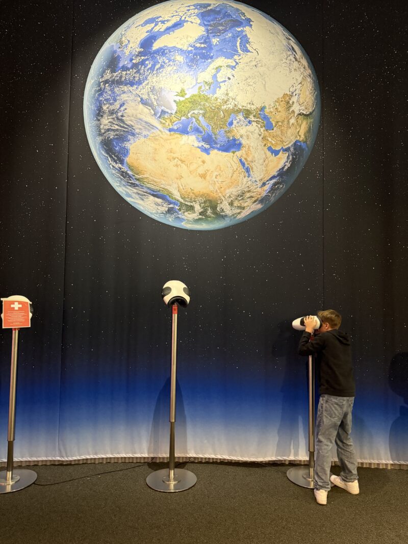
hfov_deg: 56.8
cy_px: 272
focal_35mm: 24
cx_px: 204
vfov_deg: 71.6
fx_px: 377
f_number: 1.78
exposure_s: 1/50
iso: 500
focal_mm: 6.76
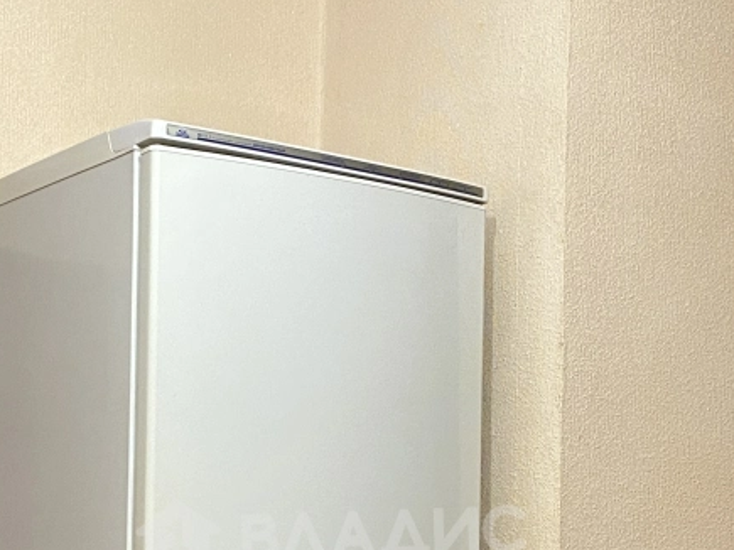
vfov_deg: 19.2
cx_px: 332
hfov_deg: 26.0
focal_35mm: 75
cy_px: 531
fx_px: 1590
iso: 400
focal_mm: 4.25
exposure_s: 1/50
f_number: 1.8
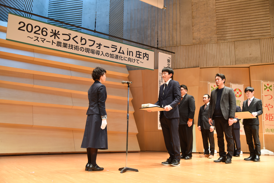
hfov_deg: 58.7
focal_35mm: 32
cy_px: 92
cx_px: 137
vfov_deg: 41.1
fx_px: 244
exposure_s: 1/30
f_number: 4
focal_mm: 32
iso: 1000
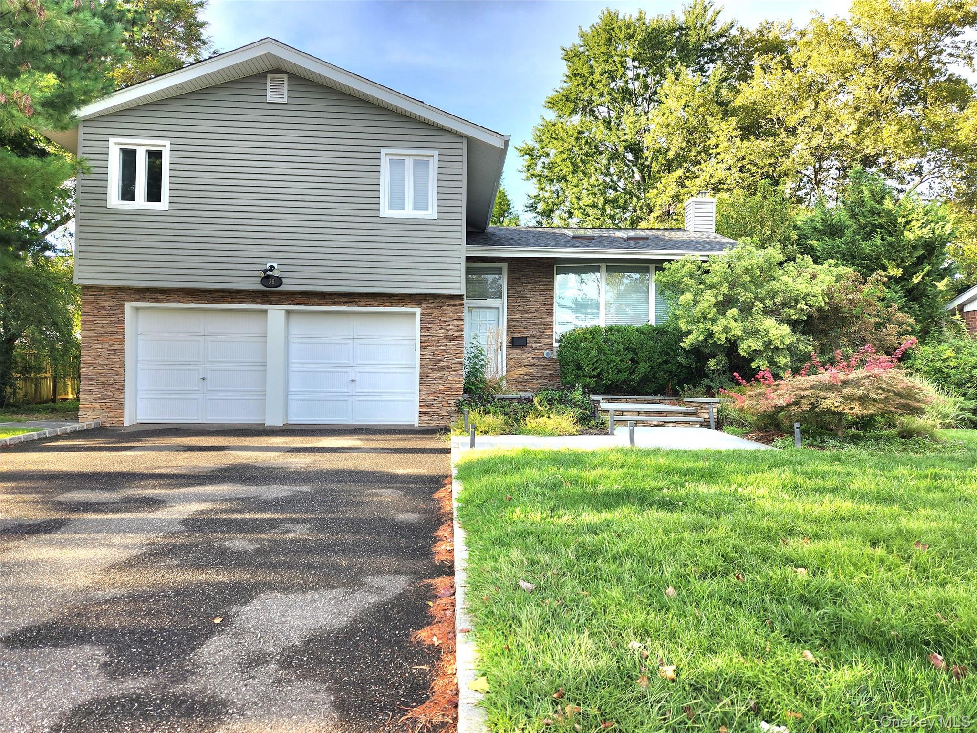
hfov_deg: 73.9
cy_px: 366
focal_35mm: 23
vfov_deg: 58.9
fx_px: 649
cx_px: 488
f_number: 1.8
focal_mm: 5.4
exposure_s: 1/303
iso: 20
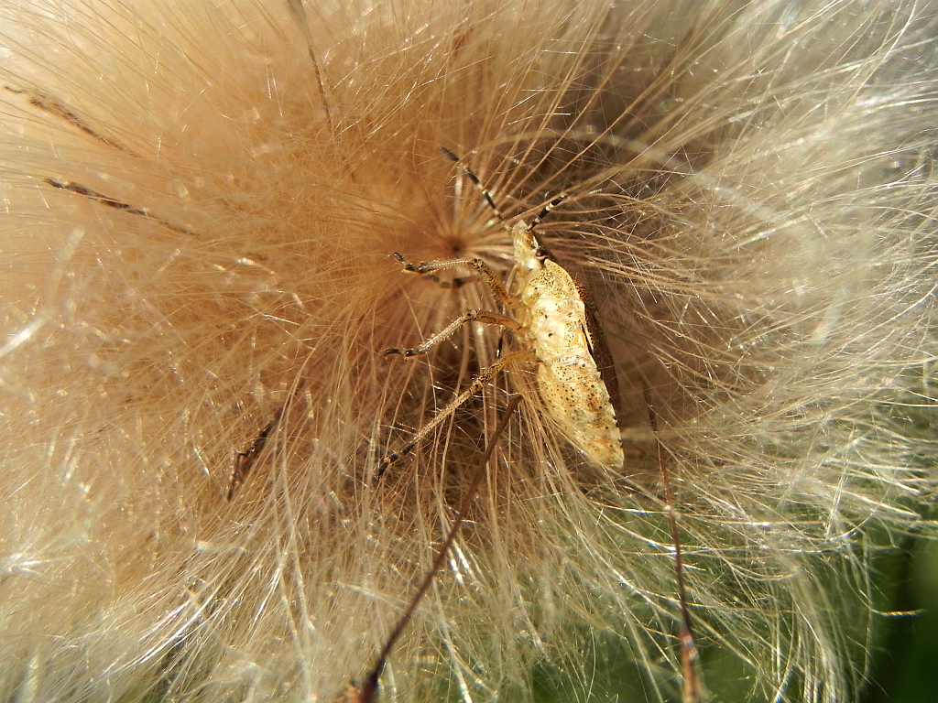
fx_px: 2845
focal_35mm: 105
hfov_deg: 18.7
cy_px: 352
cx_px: 469
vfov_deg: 14.1
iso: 160
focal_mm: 18.8
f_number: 5.6
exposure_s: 1/286
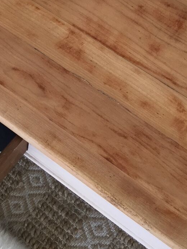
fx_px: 526
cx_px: 36
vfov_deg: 26.0
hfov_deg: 19.9
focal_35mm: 73
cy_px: 38
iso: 32
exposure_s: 1/33
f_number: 2.4
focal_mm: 3.3
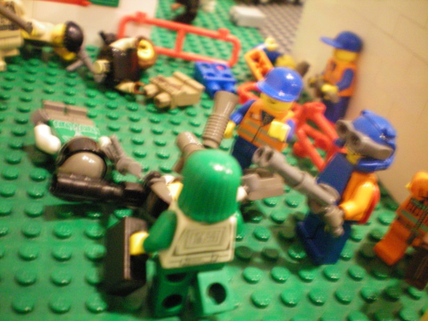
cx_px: 214
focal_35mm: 38
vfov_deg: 37.7
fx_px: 470
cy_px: 160
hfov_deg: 49.0
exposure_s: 1/6
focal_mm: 6.3
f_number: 3.1
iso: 400
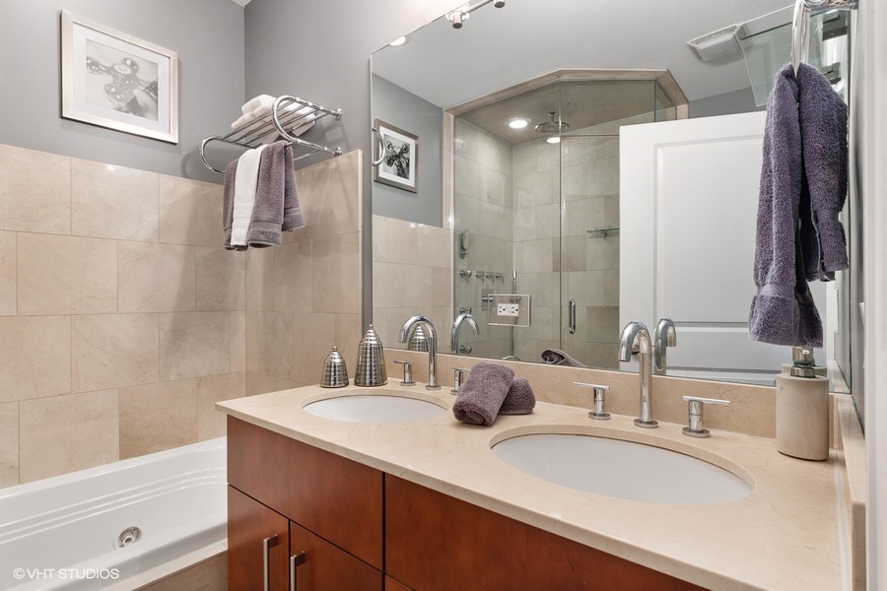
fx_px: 419
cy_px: 296
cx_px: 444
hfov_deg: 93.3
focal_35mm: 17
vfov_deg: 70.4
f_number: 8
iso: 200
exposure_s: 1/5
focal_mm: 11.5
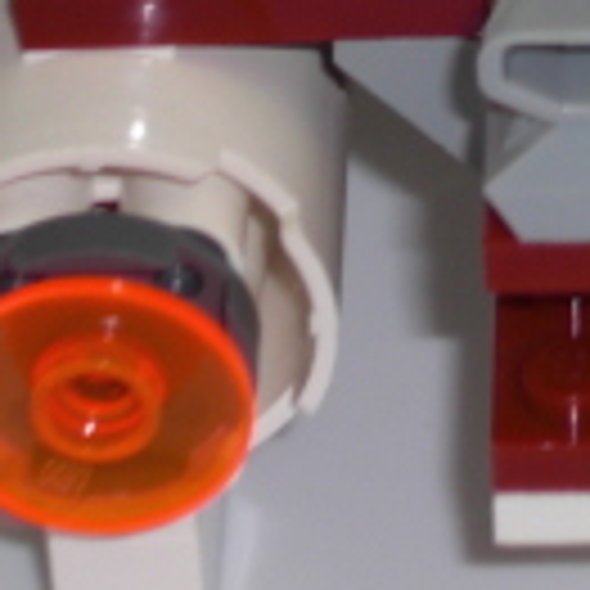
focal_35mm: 384
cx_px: 716
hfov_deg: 4.5
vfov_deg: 4.5
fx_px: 7405
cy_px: -450
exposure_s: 1/80
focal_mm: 15.7
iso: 50
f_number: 4.8
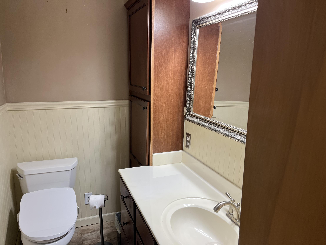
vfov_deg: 53.1
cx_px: 163
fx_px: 245
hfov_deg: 67.3
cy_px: 122
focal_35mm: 26
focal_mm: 5.1
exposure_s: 1/120
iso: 100
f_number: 1.6
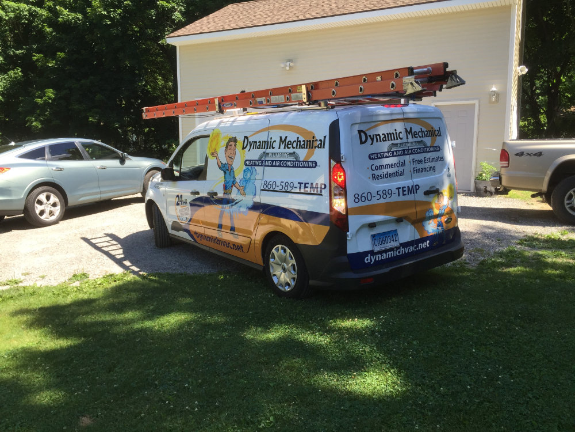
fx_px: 482
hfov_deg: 61.7
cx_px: 288
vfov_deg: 48.2
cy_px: 216
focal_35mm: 29
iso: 32
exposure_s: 1/608
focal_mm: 4.2
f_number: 2.2
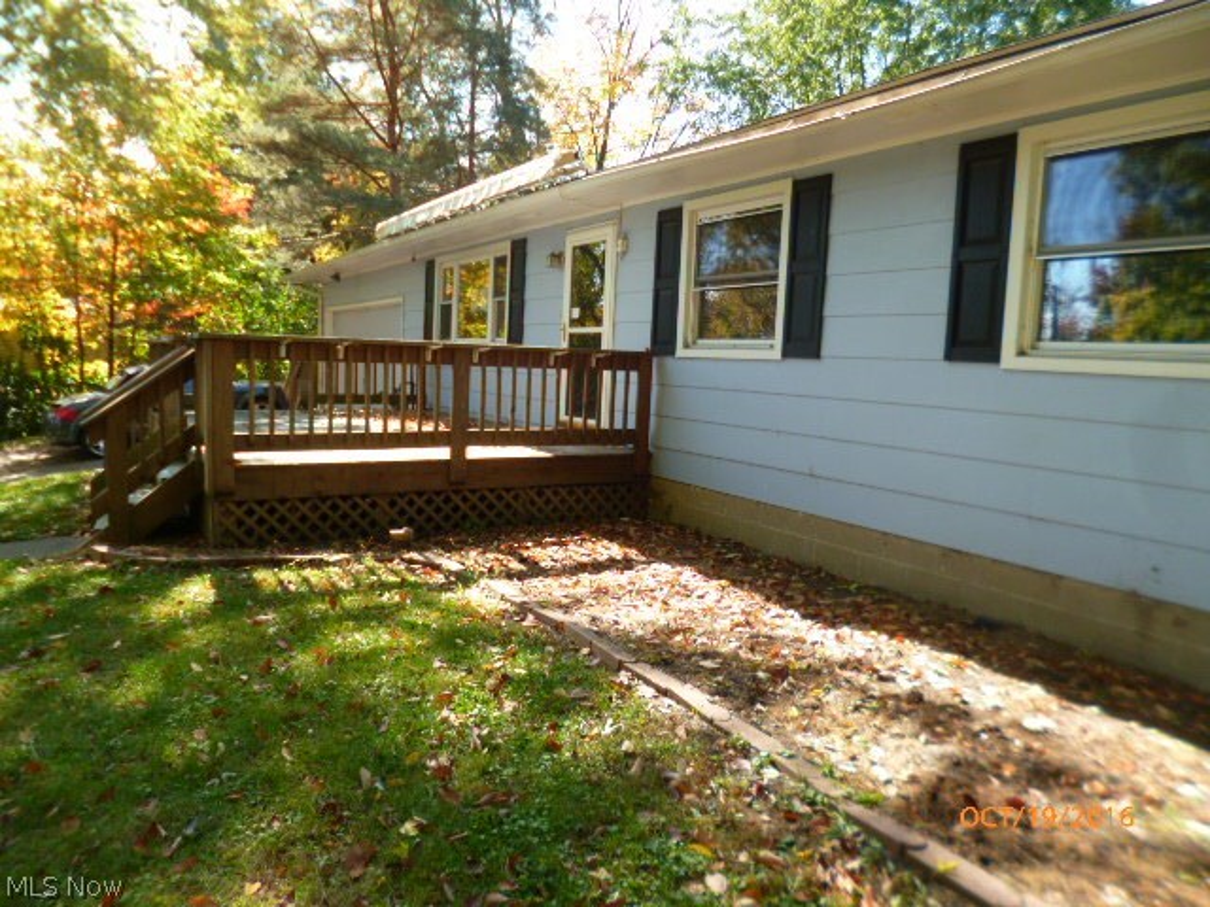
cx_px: 605
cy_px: 454
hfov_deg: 71.6
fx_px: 839
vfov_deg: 56.8
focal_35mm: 24
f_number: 2.5
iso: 100
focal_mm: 4.3
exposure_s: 1/200
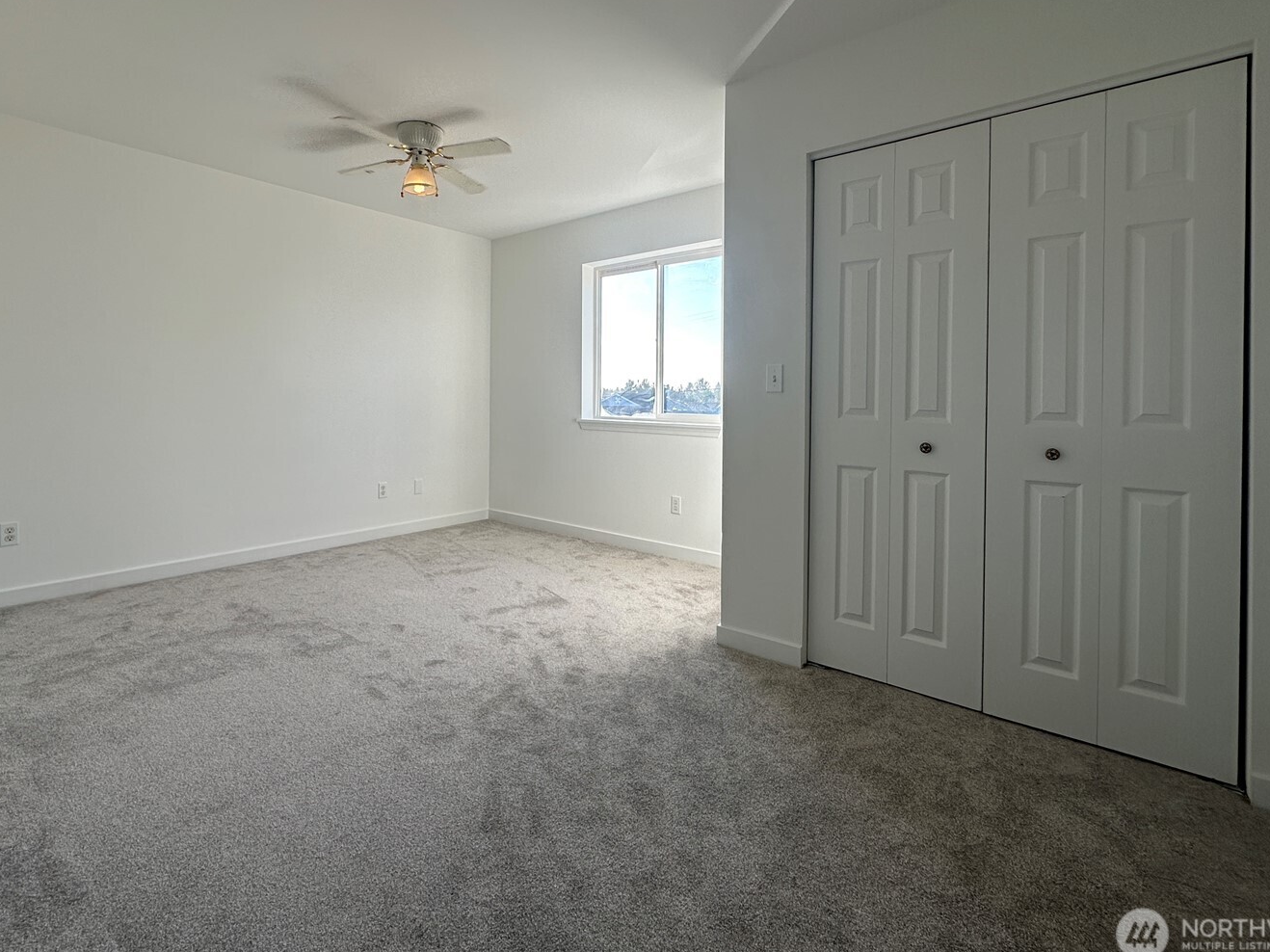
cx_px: 595
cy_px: 395
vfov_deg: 74.1
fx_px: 624
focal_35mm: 17
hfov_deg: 90.9
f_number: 2.2
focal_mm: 2.22
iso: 40
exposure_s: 1/289
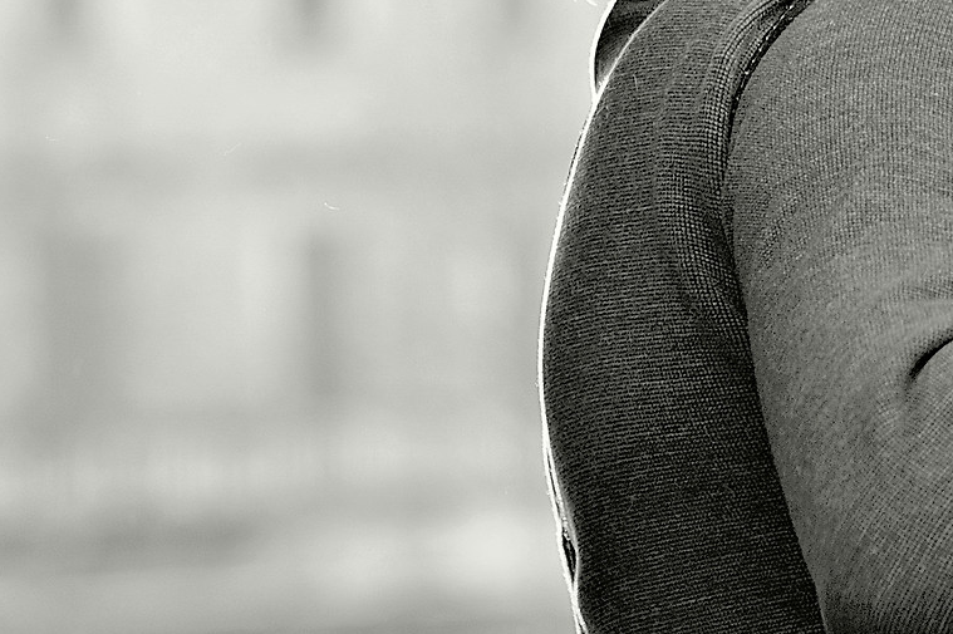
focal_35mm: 632
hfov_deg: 3.3
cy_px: -119
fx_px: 16719
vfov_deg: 2.2
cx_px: 969
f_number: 8
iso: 400
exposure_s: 1/25
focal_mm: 200
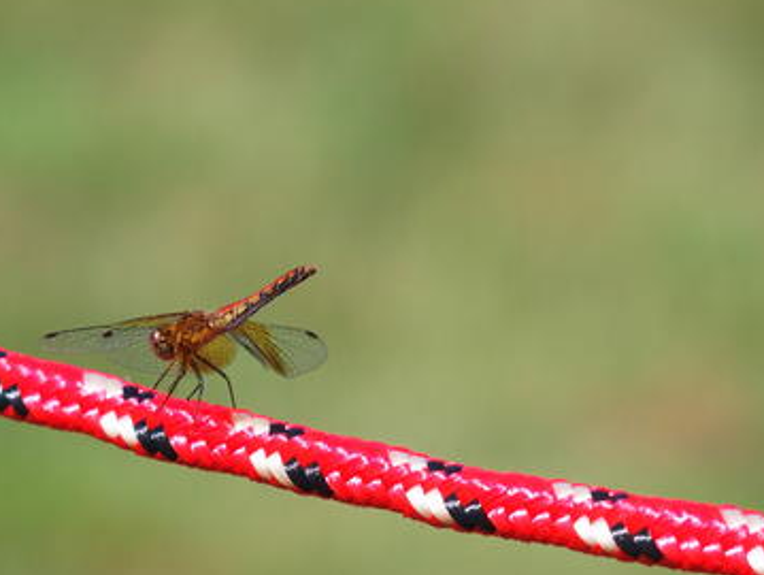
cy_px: 315
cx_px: 296
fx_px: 8307
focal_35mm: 376
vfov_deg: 4.0
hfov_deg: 5.3
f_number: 4
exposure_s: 1/800
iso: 100
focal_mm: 64.3
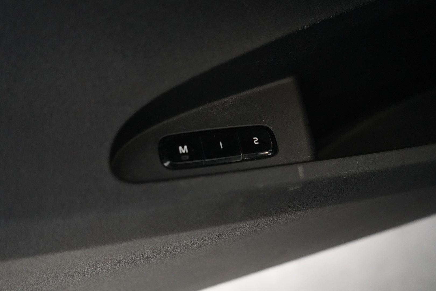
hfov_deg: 63.7
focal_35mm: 29
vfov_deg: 45.0
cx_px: 218
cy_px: 146
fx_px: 351
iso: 12800
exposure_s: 1/80
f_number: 3.5
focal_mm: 29
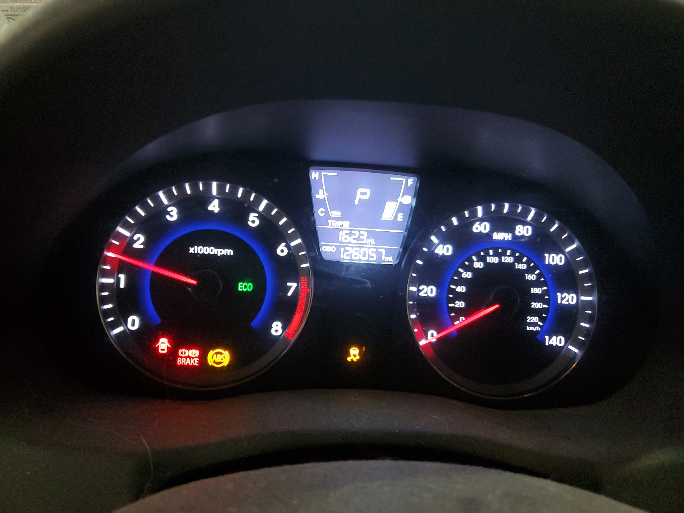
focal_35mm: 26
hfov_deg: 67.3
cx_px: 342
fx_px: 514
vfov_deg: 53.1
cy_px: 256
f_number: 1.5
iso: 289
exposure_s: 1/24
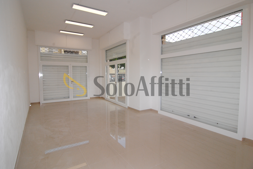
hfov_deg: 89.9
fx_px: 127
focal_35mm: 18
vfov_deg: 67.5
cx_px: 126
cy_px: 84
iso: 400
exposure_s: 1/200
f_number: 8
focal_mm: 12
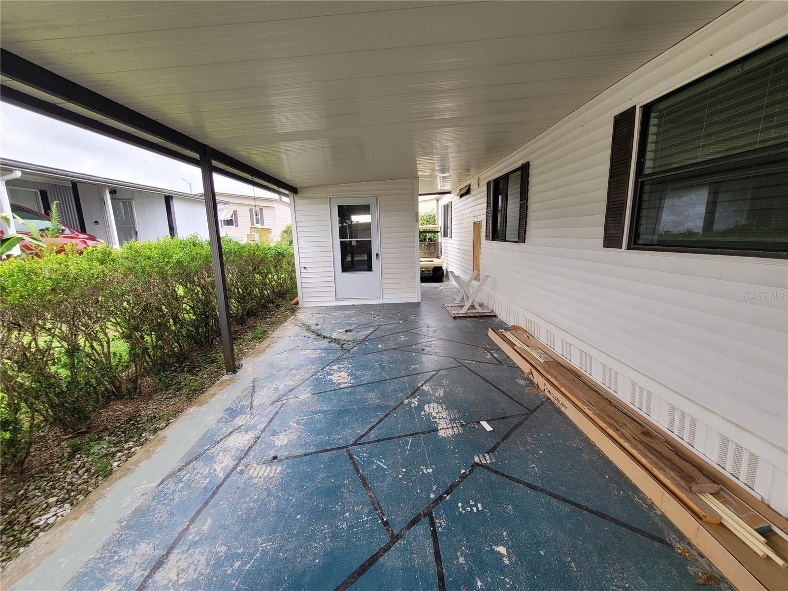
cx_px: 394
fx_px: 296
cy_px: 296
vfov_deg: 89.9
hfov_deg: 106.2
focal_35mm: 13
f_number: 2.2
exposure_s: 1/134
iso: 50
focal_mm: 2.2
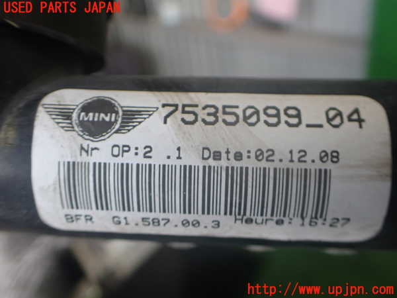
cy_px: 149
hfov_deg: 60.0
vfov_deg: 46.8
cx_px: 198
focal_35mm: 30
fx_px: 344
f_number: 2.3
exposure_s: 1/125
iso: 200
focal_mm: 5.4
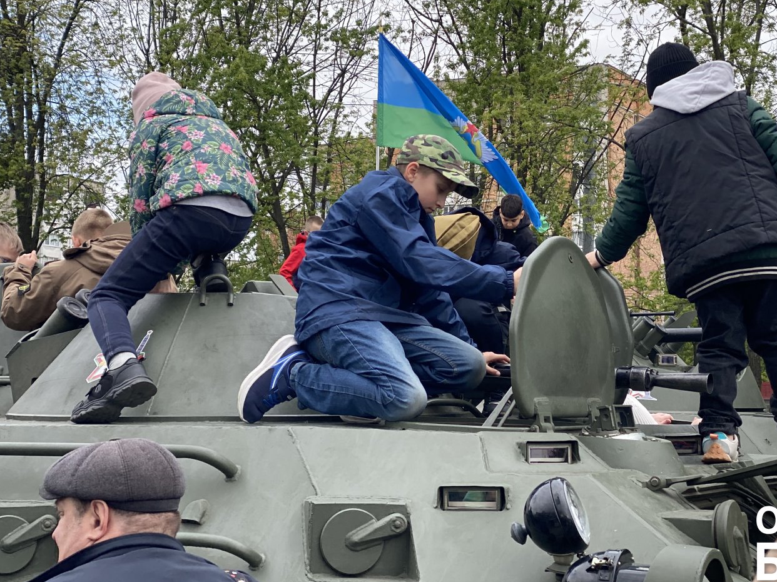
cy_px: 254
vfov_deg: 21.9
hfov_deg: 28.9
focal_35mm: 67
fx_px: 1504
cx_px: 470
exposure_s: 1/545
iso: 20
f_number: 2
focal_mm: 6
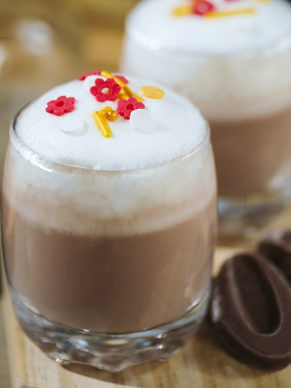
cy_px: 123
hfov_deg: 12.8
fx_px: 1300
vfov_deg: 16.9
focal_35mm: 116
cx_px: 174
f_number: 3.2
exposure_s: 1/200
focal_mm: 50
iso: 200
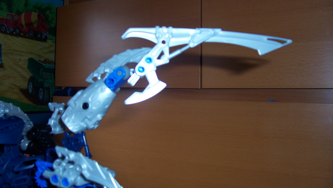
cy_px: 87
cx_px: 163
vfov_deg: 31.2
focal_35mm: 38
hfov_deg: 52.8
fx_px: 336
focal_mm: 5.6
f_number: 2.7
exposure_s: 1/60
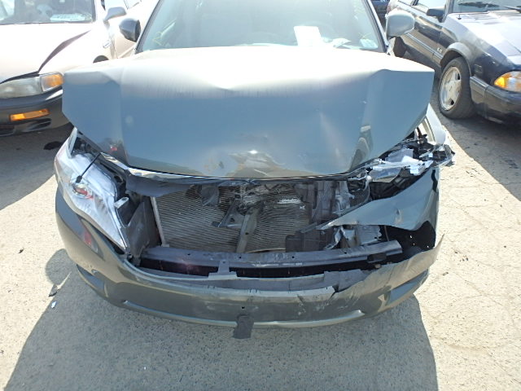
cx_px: 260
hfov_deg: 79.0
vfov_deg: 63.4
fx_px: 316
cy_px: 196
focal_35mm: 21
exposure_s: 1/320
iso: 125
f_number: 3.5
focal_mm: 3.7
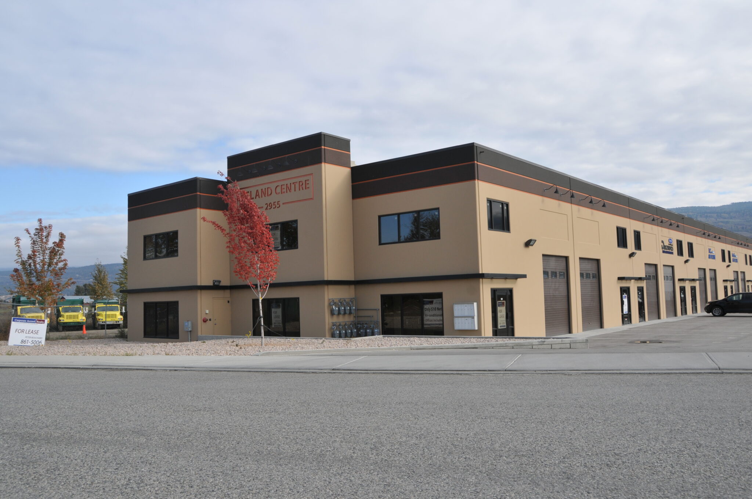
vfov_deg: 43.5
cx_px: 376
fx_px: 626
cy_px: 250
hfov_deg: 62.0
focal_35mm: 30
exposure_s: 1/250
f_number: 8
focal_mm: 20
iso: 200
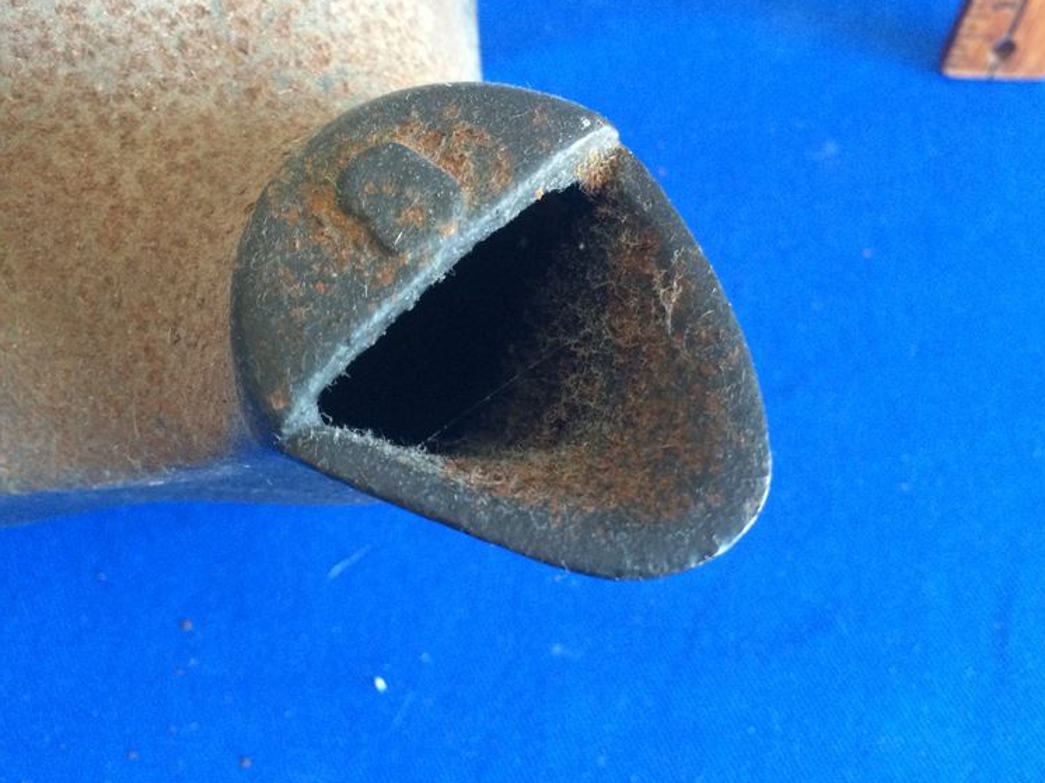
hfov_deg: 52.6
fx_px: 1056
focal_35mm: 35
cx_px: 483
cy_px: 363
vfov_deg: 40.7
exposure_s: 1/24
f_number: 2.2
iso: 320
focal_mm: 4.15
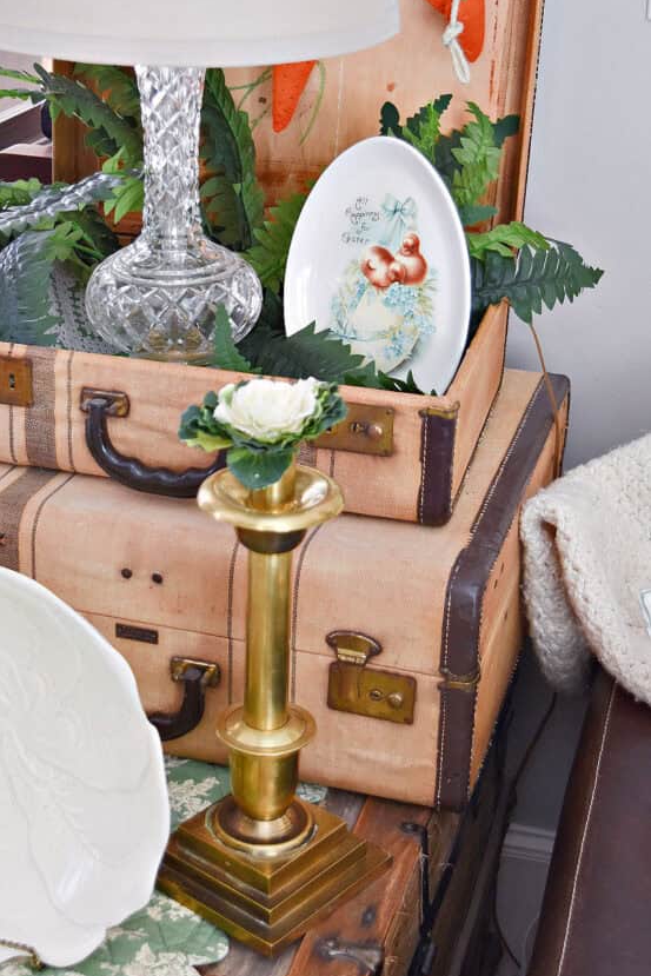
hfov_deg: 21.5
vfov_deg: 31.8
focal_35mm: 63
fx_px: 1708
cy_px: 410
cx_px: 250
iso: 400
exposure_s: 1/80
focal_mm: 34
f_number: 4.5
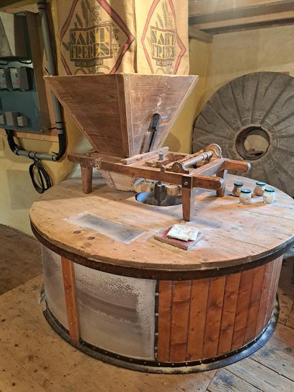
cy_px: 196
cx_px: 147
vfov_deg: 71.6
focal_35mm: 24
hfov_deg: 56.8
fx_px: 272
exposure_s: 1/33
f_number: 1.8
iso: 500
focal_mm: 5.23
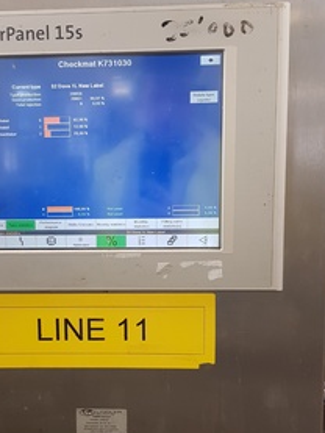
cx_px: 119
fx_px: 563
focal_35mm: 45
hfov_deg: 32.0
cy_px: 253
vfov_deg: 41.9
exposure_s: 1/30
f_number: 1.7
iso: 200
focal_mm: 4.3
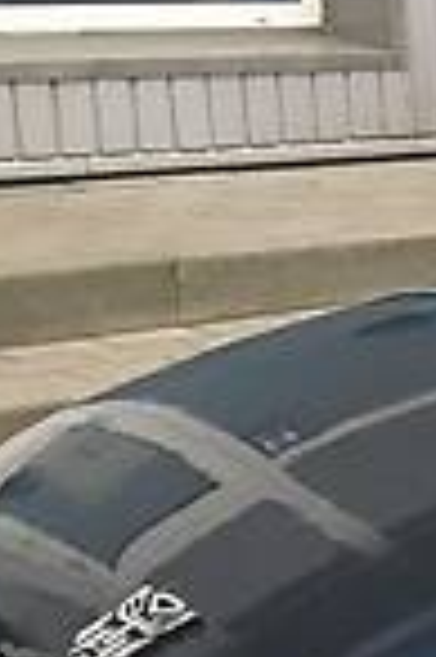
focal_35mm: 165
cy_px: 918
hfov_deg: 7.1
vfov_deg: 12.0
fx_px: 3004
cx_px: 1452
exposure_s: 1/33
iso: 64
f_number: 2.2
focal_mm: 4.2
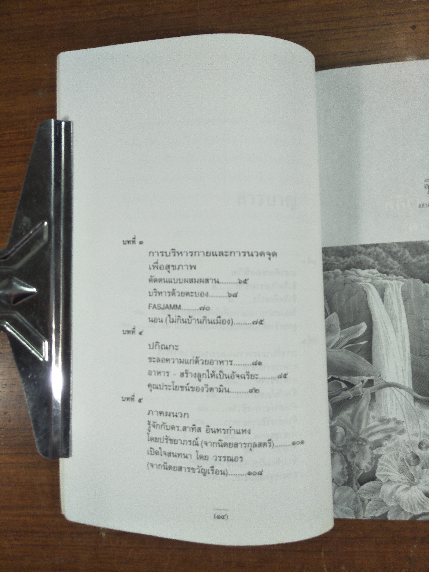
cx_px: 214
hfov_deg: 66.0
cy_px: 286
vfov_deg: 81.7
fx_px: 330
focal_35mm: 20
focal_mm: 3.46
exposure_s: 1/33
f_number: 2.2
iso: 122
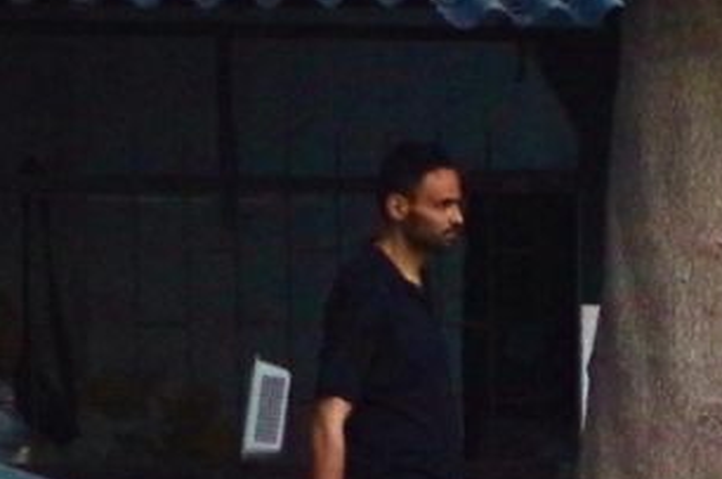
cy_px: 428
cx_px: 1088
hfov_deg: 3.8
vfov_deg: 2.5
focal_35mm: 539
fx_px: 10793
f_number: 4.5
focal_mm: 115
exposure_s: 1/1000
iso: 6400
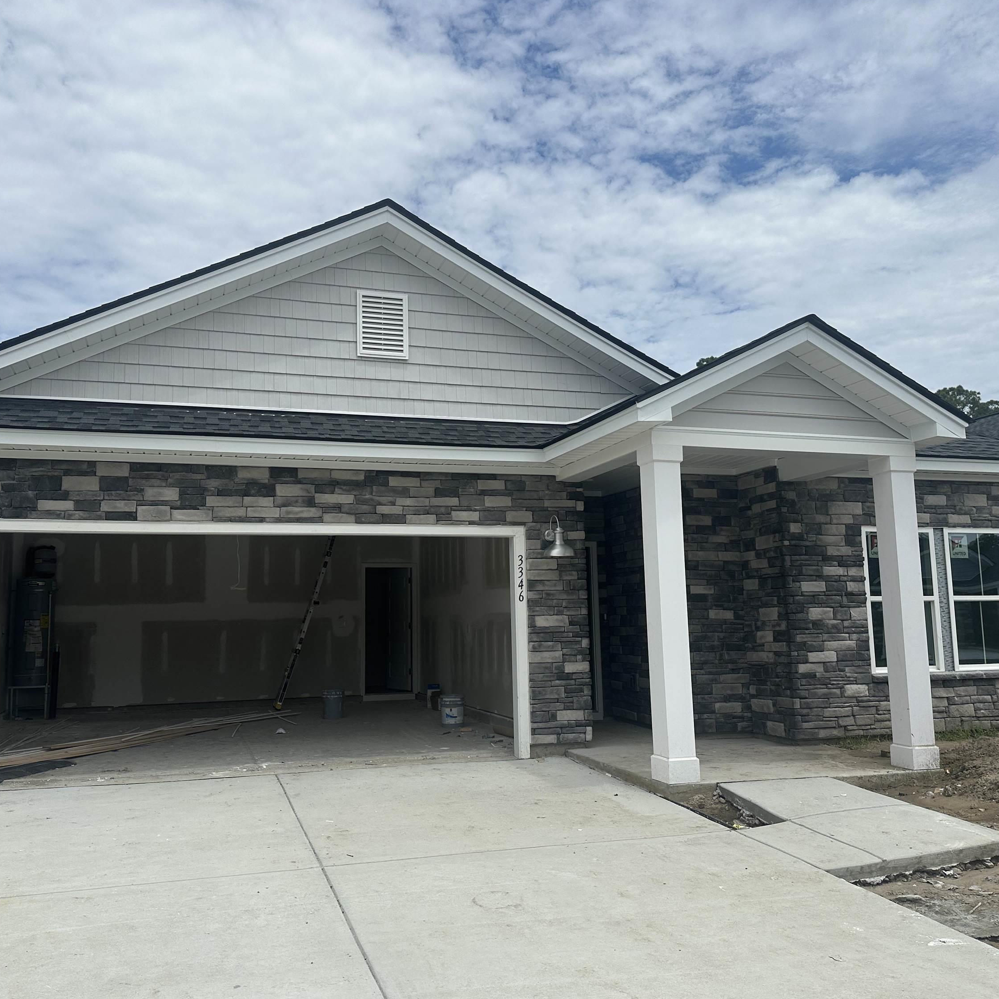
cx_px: 463
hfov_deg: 55.6
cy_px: 501
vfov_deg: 55.6
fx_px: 947
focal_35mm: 29
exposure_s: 1/8197
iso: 80
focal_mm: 6.86
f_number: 1.78
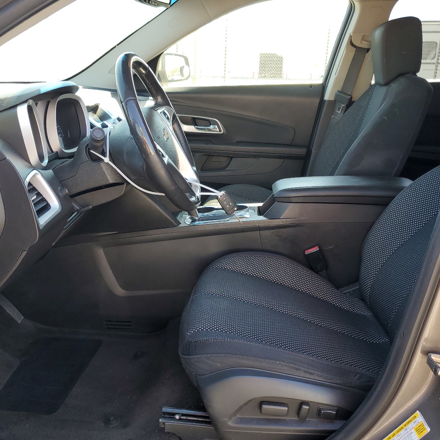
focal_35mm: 31
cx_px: 221
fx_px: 446
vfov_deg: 52.5
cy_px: 220
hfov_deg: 52.5
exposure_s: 1/196
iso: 50
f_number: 1.5
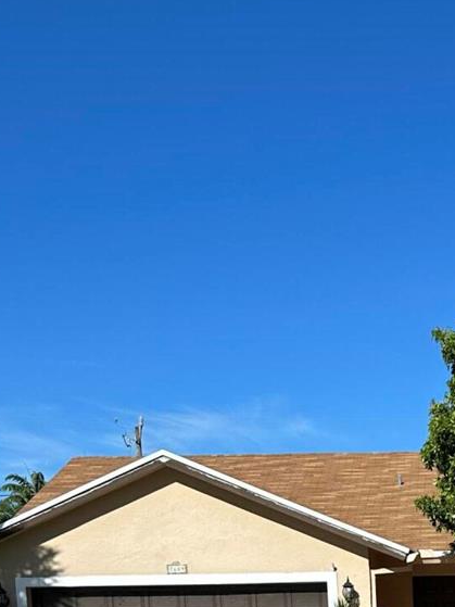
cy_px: 786
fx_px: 1157
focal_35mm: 66
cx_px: 488
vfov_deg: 25.4
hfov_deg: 21.2
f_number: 1.78
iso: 80
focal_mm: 6.86
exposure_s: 1/5525
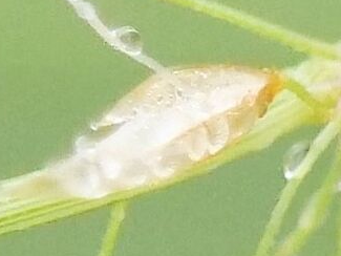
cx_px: 174
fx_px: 58132
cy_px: 701
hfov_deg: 0.3
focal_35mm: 5899
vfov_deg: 0.3
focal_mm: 400
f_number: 6.3
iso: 1600
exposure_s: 1/640
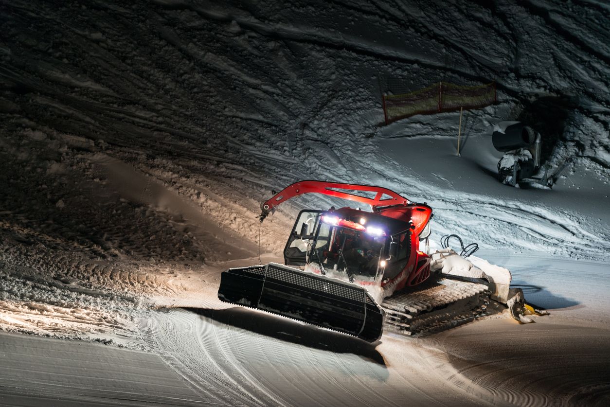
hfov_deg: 14.6
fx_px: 2373
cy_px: 204
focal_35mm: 140
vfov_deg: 9.8
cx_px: 305
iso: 1250
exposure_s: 1/60
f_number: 2.8
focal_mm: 140
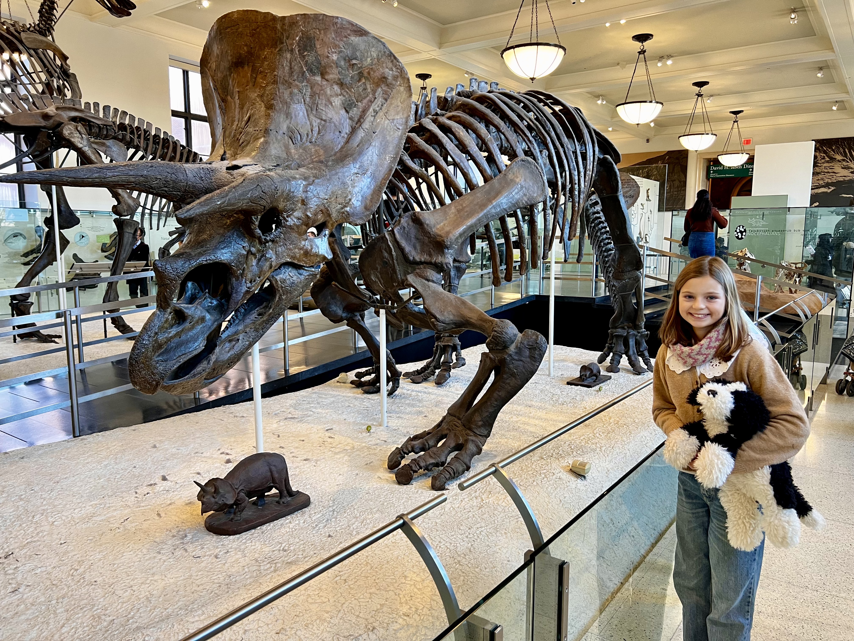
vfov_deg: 53.1
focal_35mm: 26
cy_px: 320
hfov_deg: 67.3
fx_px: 641
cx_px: 427
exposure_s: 1/60
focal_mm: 5.7
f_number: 1.5
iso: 100
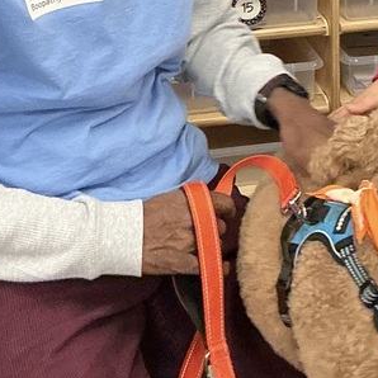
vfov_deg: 19.3
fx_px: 1087
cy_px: 15
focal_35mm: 88
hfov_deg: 19.5
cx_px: 307
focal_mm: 3
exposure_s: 1/50
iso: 200
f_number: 1.8
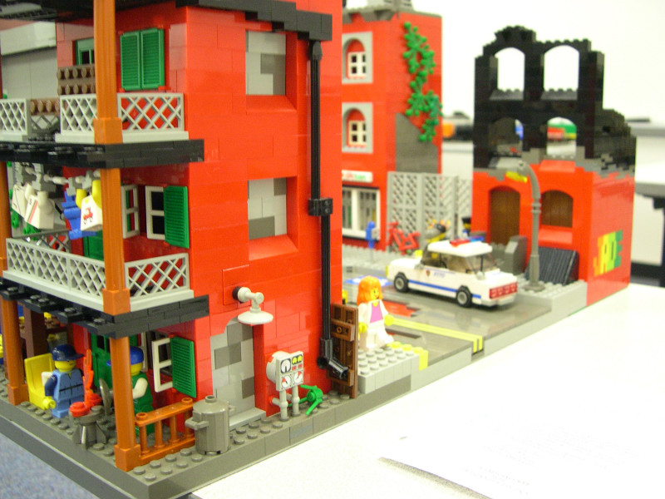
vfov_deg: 37.7
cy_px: 250
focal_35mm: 38
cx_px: 332
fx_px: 730
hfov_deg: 49.0
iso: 400
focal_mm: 8
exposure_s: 1/14.1
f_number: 2.8
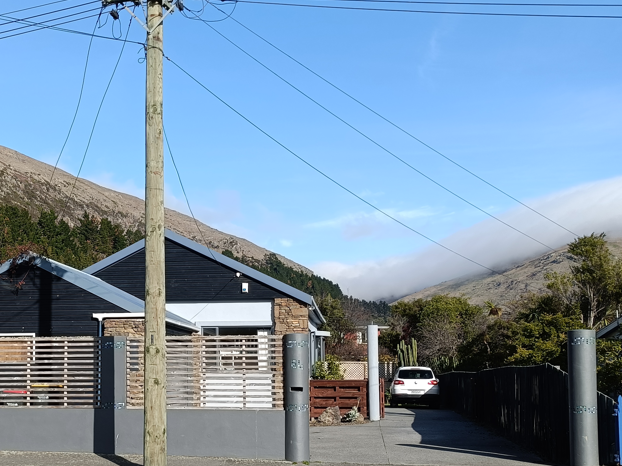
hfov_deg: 36.0
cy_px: 323
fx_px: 934
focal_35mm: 52
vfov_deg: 27.8
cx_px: 160
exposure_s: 1/595
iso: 105
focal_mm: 4.7
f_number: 1.7
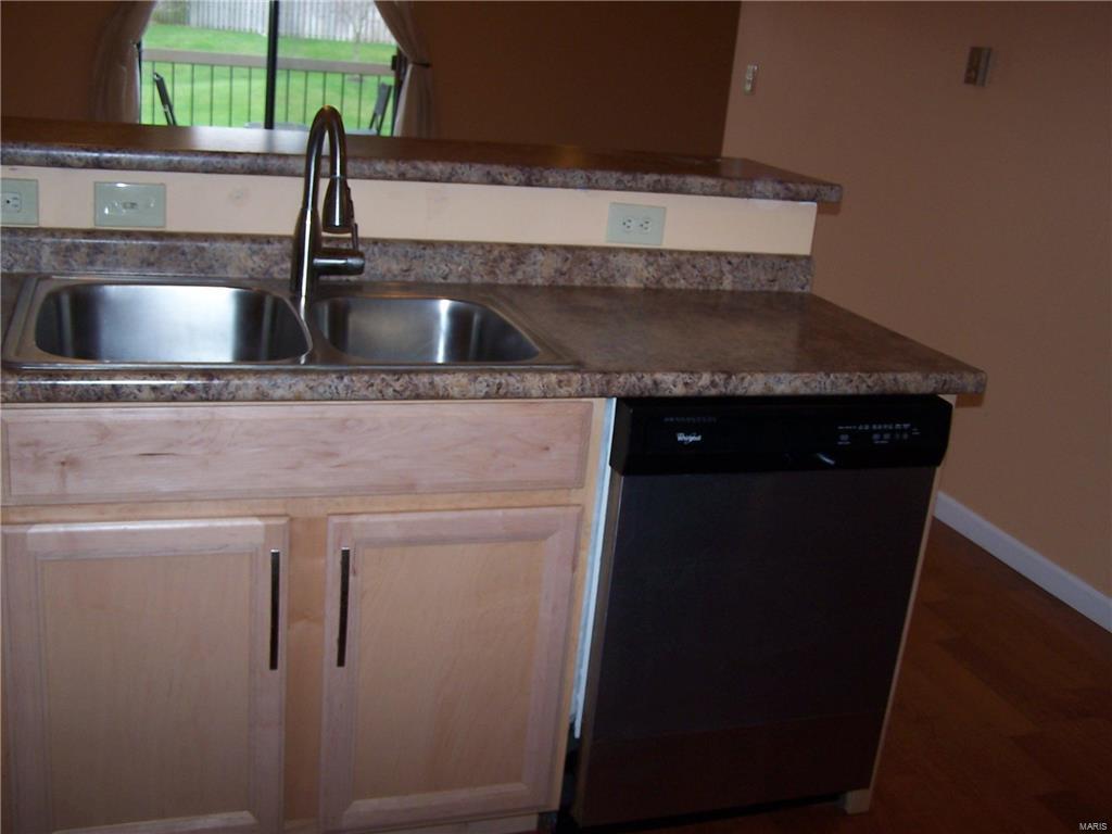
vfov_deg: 37.7
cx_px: 556
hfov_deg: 49.0
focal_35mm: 38
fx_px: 1221
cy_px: 417
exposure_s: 1/60
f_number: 2.8
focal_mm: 6.3
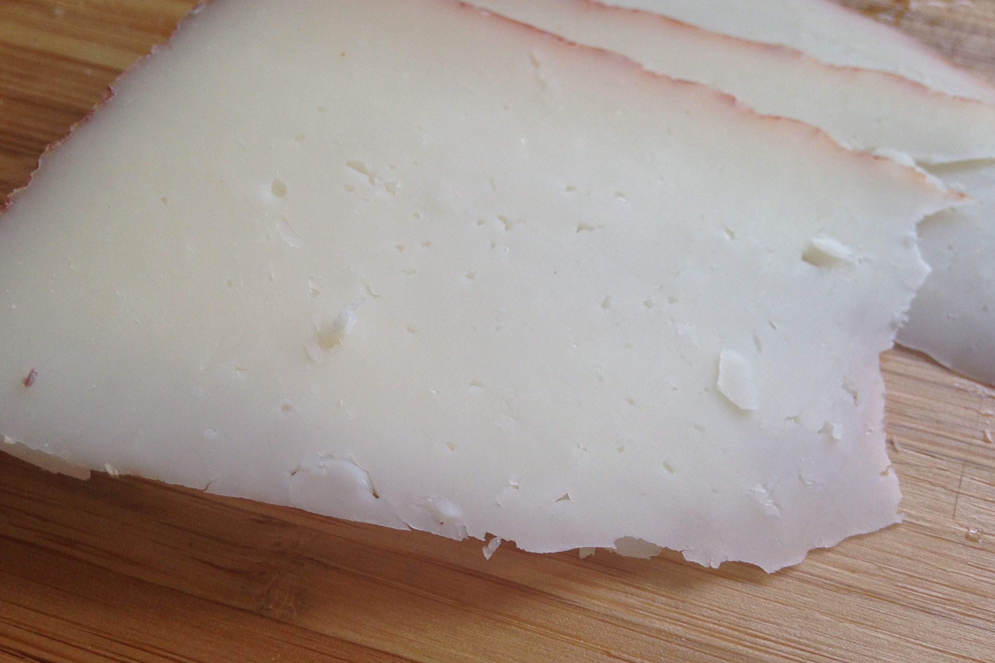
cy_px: 324
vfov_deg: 37.9
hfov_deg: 54.4
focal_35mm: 35
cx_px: 490
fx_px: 967
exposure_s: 1/120
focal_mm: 4.12
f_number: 2.4
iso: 80
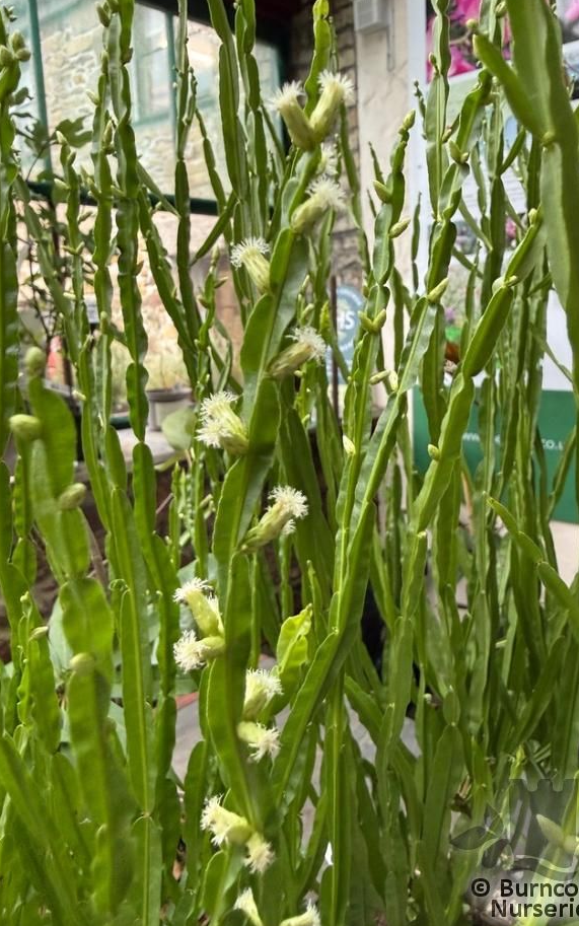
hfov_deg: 47.6
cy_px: 468
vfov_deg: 70.4
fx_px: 656
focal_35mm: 26
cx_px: 303
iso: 320
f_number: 2.2
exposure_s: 1/61
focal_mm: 2.22
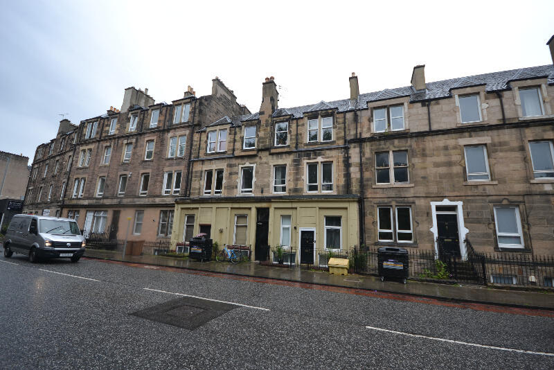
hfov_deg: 100.4
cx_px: 277
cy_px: 185
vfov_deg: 77.4
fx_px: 231
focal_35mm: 15
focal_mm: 10
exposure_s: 1/125
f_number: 5.6
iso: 110
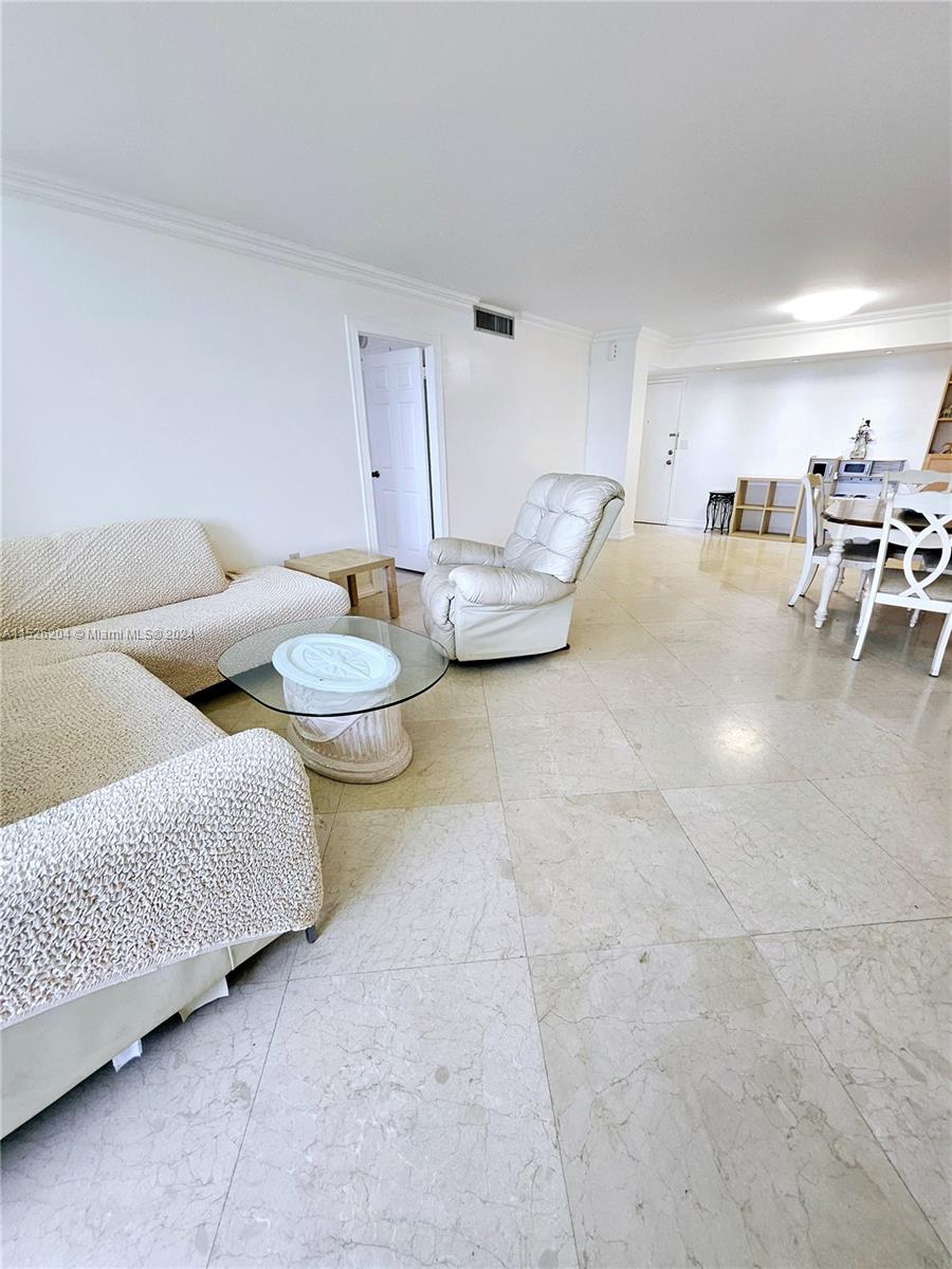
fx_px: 477
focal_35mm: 13
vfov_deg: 106.2
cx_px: 476
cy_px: 634
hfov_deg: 89.9
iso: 125
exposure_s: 1/60.2
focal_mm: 1.74
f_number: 2.2
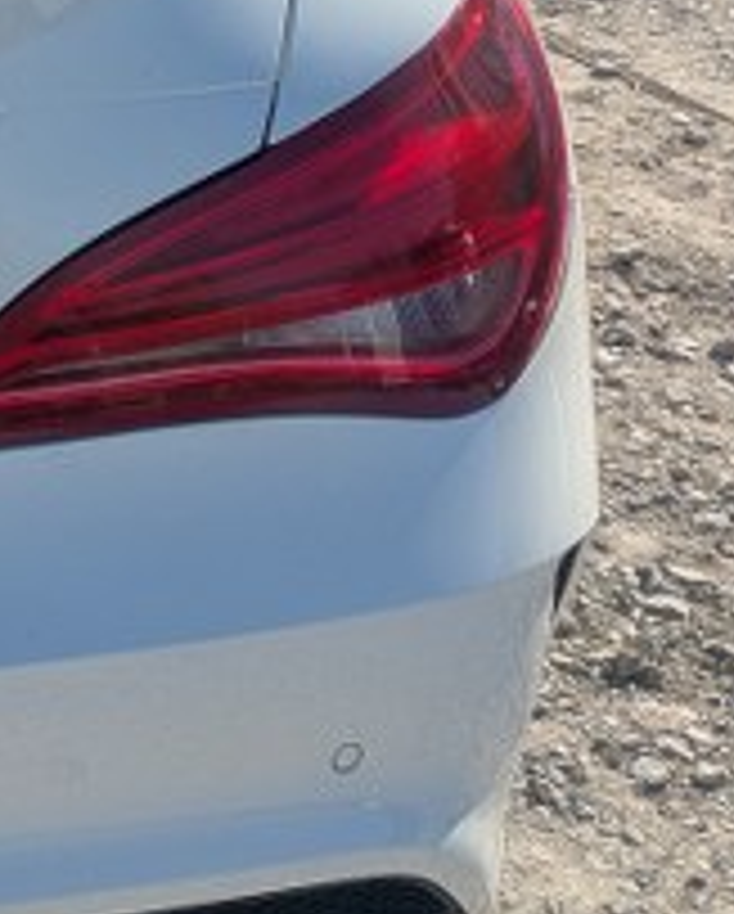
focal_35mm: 96
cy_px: 59
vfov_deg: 19.5
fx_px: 2601
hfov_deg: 14.2
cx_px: -588
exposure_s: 1/2732
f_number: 1.89
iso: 67
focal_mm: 5.43
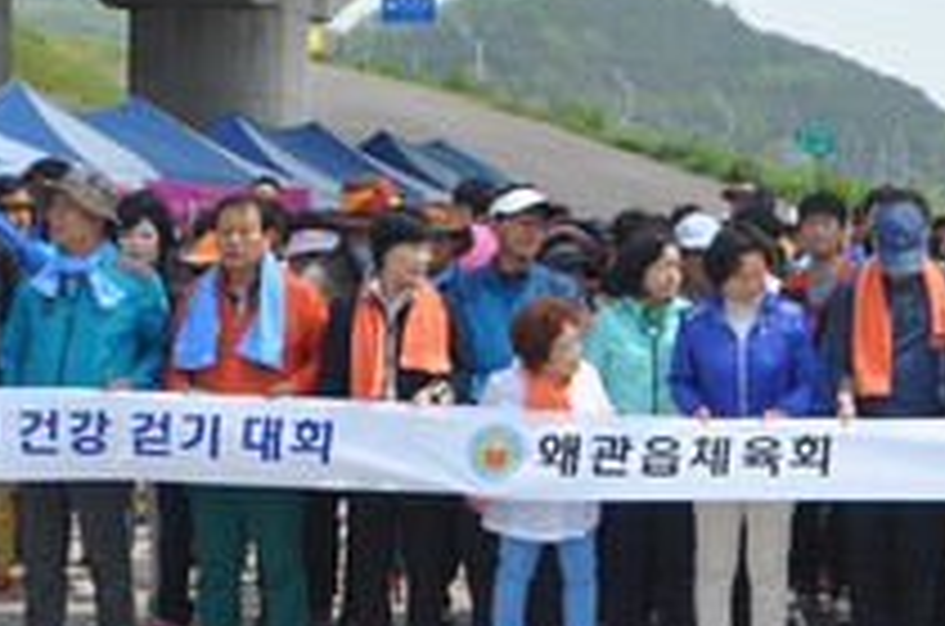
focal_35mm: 103
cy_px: 187
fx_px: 2698
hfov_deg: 19.3
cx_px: 963
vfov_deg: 13.2
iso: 200
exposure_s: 1/320
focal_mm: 24
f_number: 9
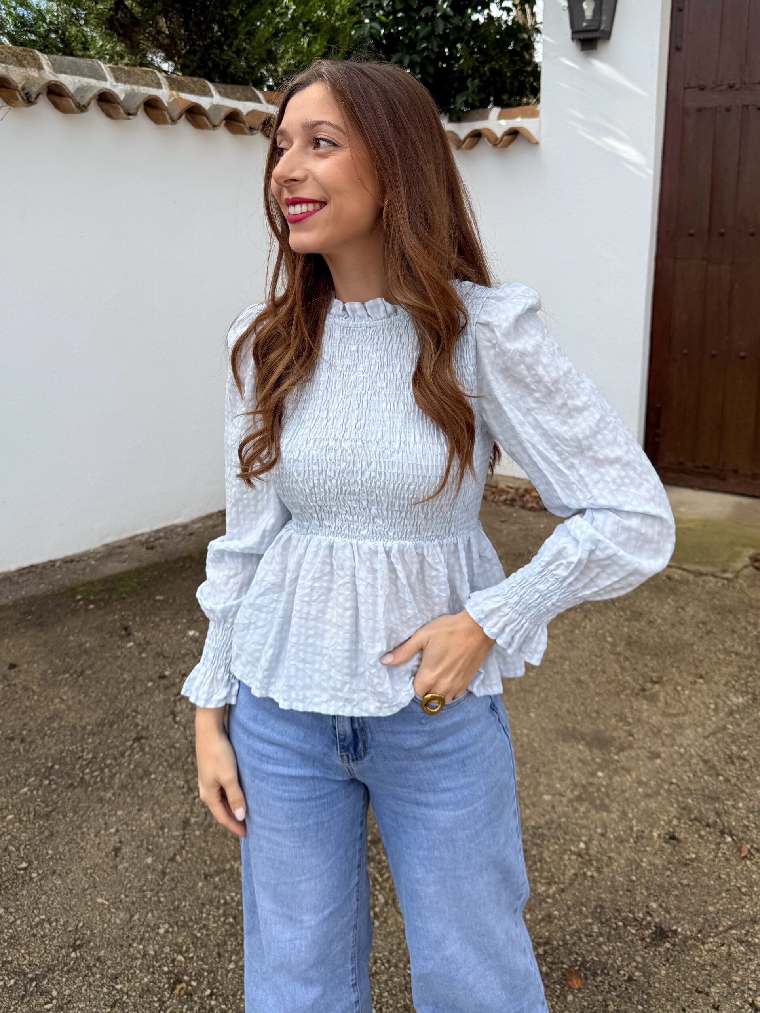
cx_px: 380
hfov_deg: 56.8
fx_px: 703
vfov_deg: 71.6
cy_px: 506
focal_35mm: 24
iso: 80
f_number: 1.78
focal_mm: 6.76
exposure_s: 1/1689
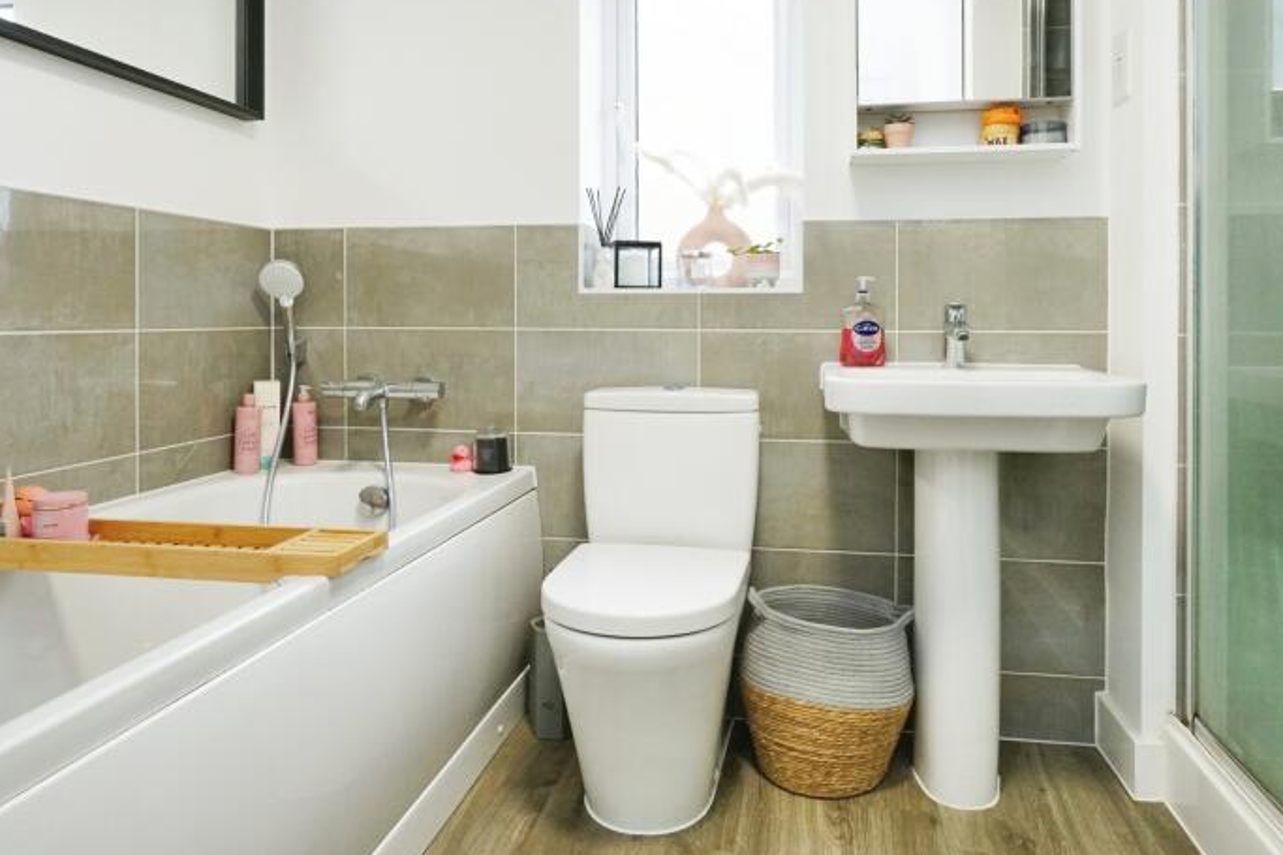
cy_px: 317
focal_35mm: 24
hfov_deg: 73.7
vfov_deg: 52.5
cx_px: 674
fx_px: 855
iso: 2000
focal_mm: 16
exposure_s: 1/50
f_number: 8
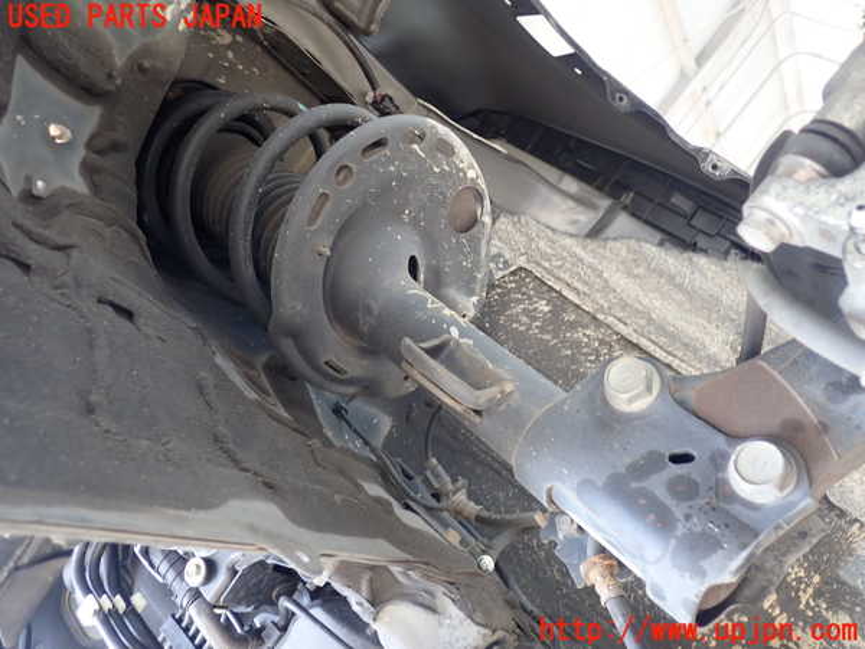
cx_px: 432
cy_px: 324
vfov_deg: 46.8
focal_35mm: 30
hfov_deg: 60.0
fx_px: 750
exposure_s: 1/30
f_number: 2.3
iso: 200
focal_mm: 5.5
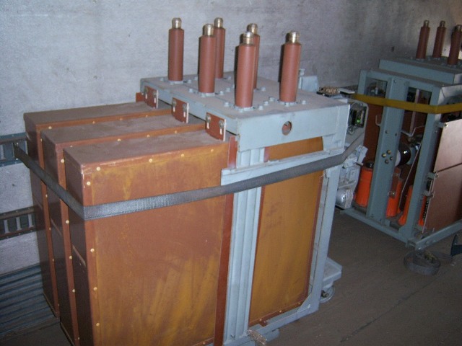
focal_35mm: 36
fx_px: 480
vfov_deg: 39.7
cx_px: 231
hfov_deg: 51.4
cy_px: 173
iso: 160
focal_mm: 7.5
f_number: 2.8
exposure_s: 1/60
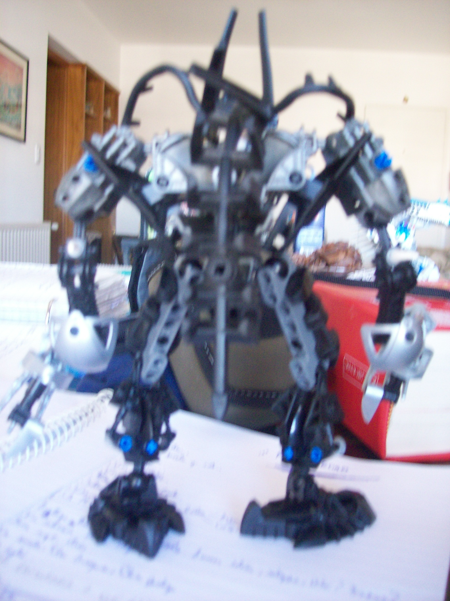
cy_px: 300
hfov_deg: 39.7
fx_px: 624
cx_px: 225
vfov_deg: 51.4
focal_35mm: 36
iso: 160
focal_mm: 6
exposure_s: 1/10.8
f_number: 2.7
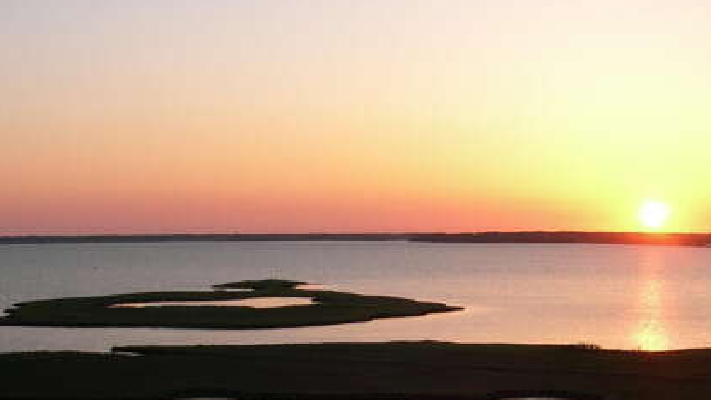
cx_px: 387
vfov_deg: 17.5
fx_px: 1282
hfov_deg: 31.0
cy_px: 362
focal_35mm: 68
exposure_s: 1/110
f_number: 4.8
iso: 50
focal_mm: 7.8
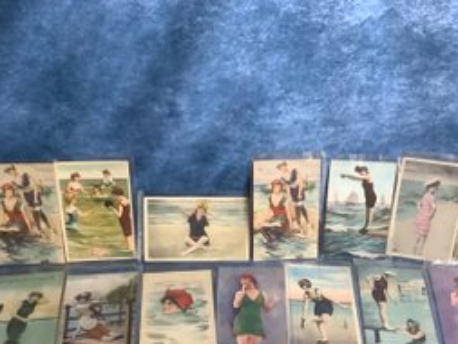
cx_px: 249
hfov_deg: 44.7
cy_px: 198
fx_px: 556
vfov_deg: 34.3
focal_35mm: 42
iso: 160
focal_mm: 3.3
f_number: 2.4
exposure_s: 1/60
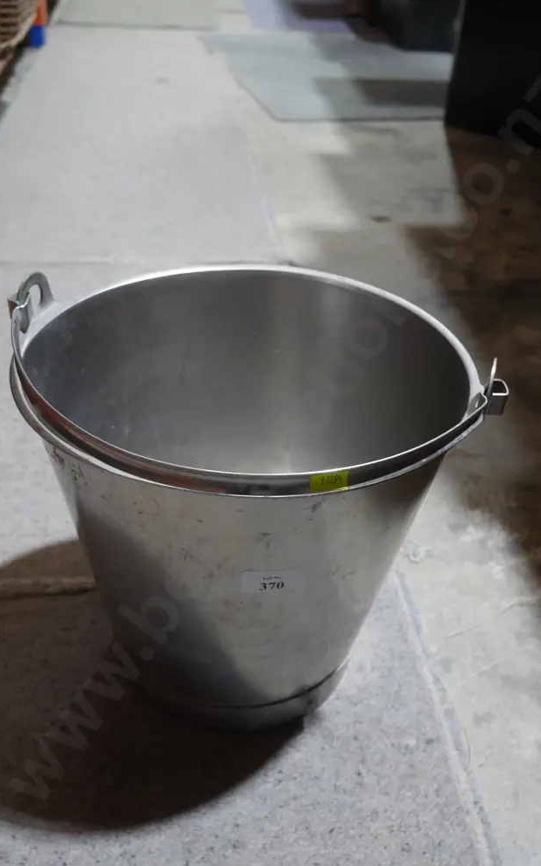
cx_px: 289
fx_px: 825
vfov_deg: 55.3
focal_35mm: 35
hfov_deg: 36.3
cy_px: 441
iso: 500
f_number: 3.6
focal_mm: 16
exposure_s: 1/60
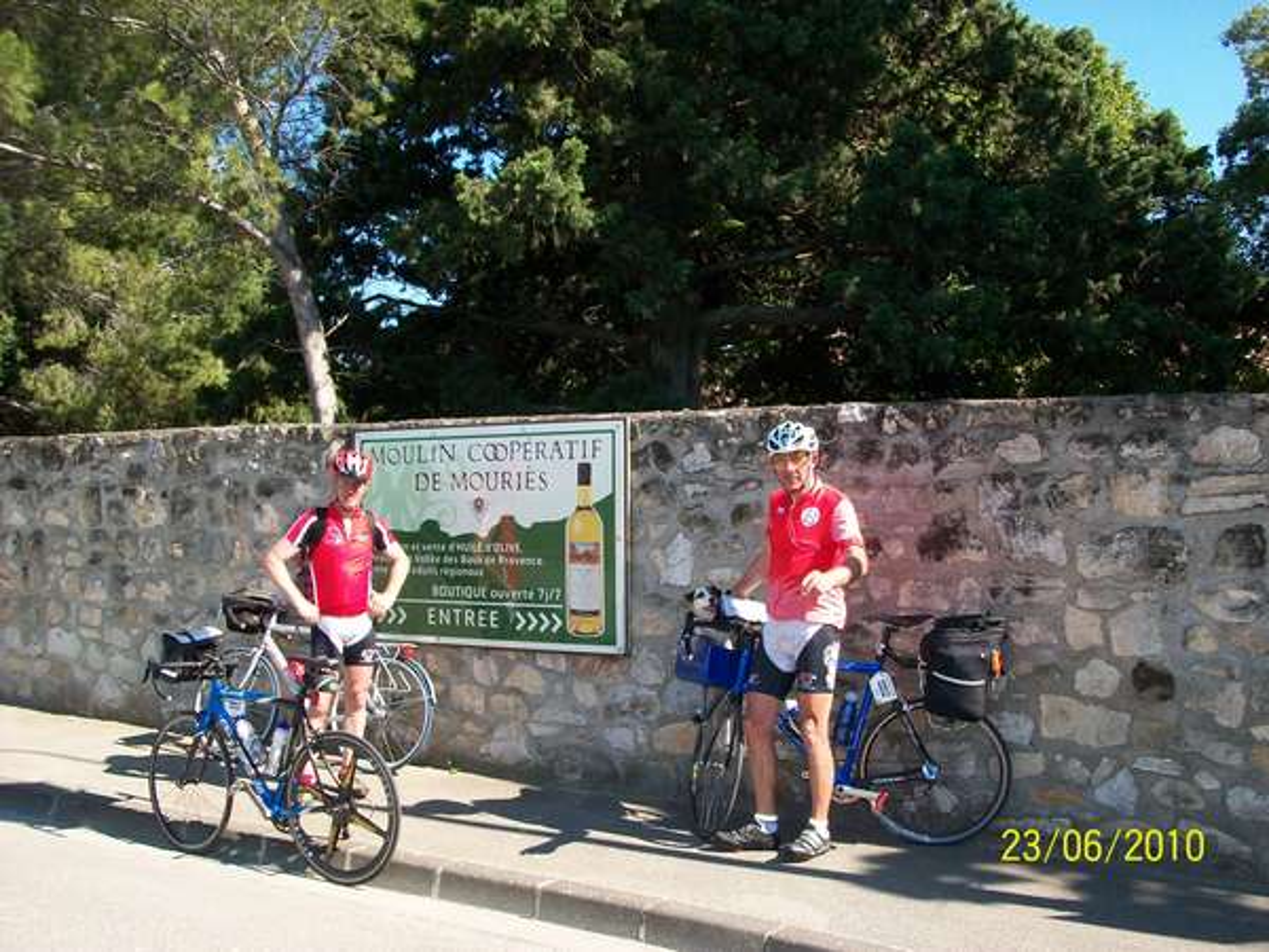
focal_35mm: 34
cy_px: 476
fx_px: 1246
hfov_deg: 54.0
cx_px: 634
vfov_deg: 41.8
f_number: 2.8
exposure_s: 1/500
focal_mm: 5.7
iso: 80
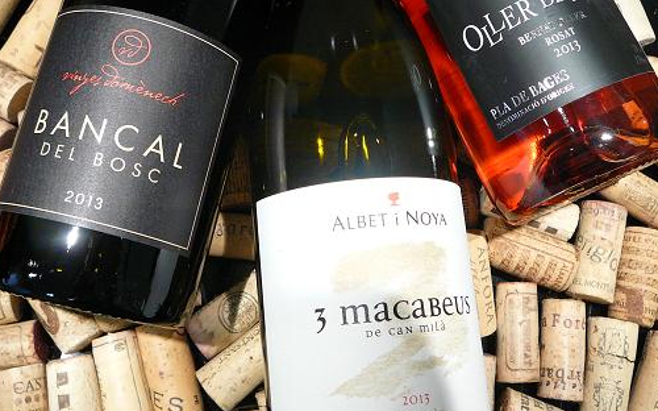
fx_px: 681
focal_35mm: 38
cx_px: 328
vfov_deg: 33.4
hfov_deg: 51.6
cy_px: 166
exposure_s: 1/25
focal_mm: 5.2
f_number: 2.8
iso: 200
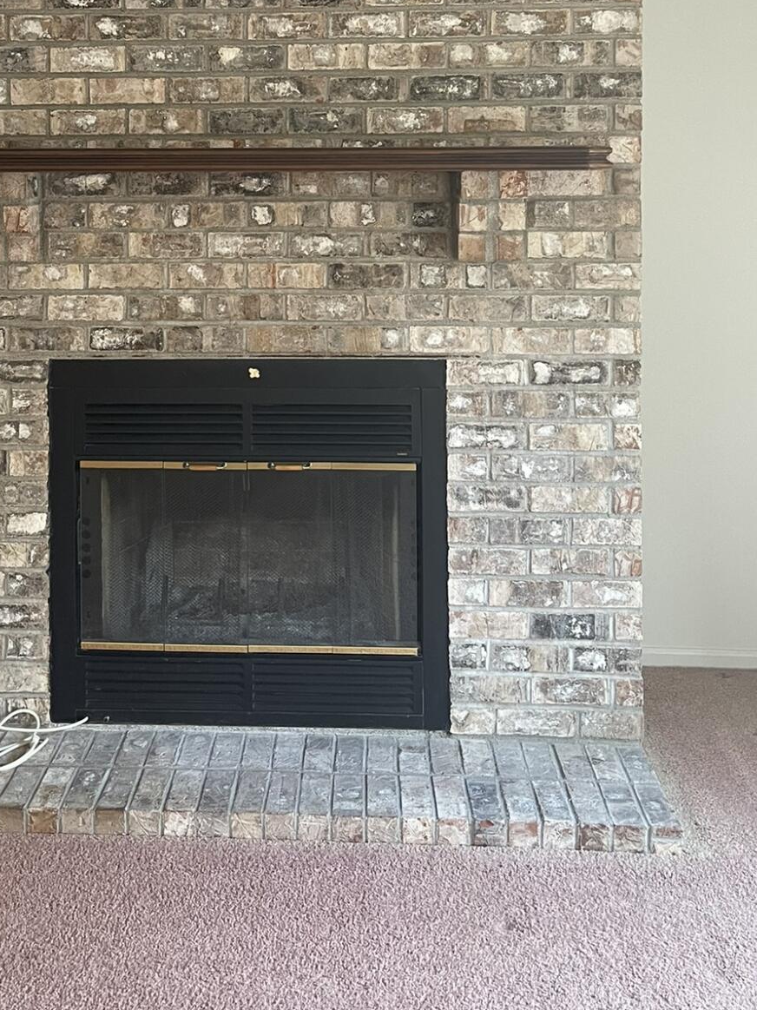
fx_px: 1254
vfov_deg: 41.7
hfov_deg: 33.4
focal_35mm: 43
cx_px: 269
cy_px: 183
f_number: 1.6
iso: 200
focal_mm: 5.1
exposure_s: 1/60
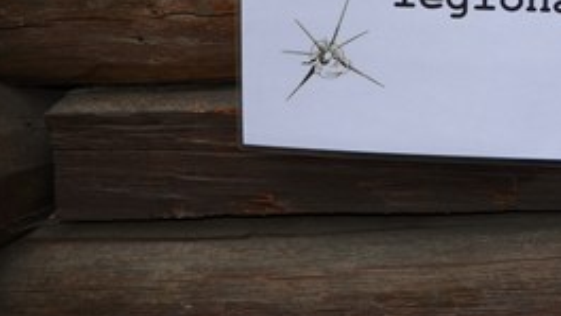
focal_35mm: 114
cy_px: -77
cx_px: 580
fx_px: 1697
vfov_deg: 10.5
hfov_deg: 18.2
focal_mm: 32
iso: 100
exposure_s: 1/200
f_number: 4.2
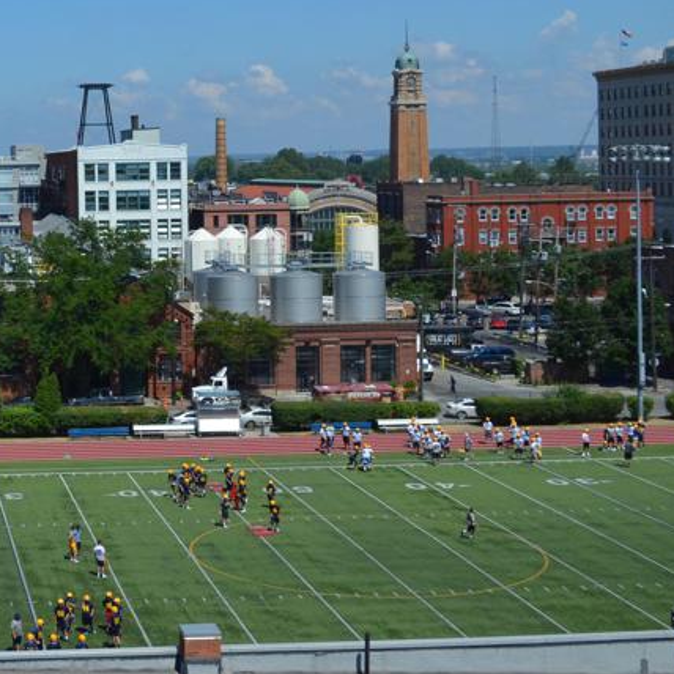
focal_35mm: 73
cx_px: -113
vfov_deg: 23.5
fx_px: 1608
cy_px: 200
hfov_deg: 22.1
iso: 400
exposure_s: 1/1600
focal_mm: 24
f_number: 7.1
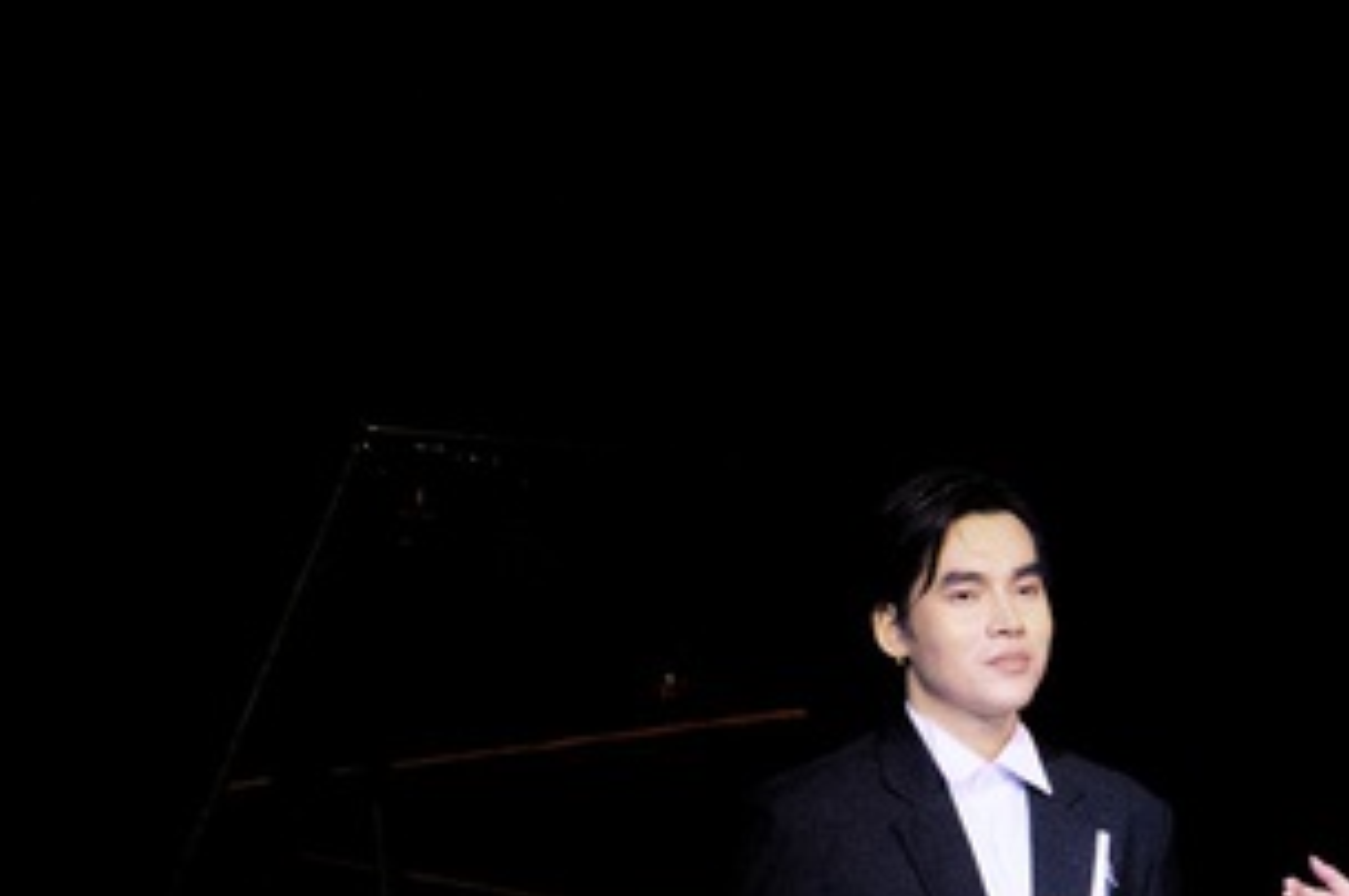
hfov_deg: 5.6
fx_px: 13775
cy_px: 1147
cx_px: 697
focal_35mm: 368
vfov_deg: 3.7
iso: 8000
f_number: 5.6
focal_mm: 130
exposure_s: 1/250
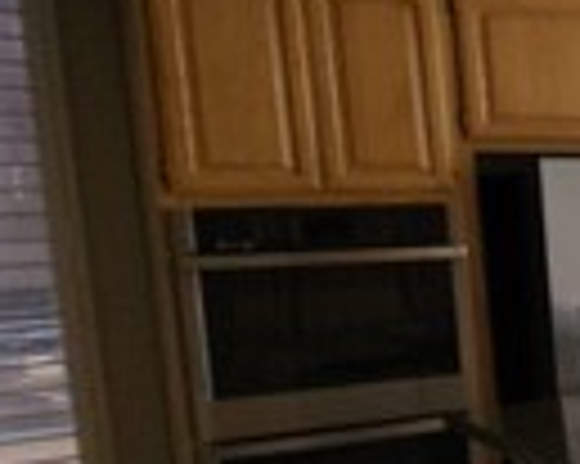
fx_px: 1081
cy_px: 329
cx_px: 1317
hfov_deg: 16.3
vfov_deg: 24.0
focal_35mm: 63
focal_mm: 2.2
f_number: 2.2
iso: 50
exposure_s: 1/196
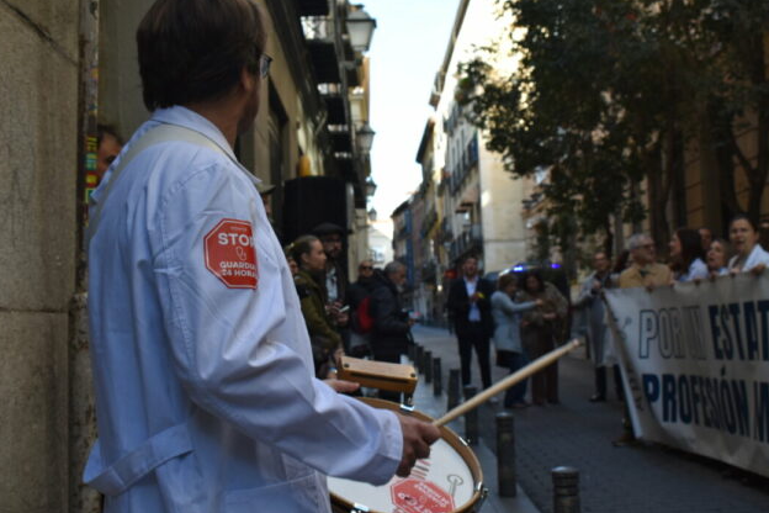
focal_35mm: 48
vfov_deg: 28.1
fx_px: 1025
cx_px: 365
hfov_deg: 41.1
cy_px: 279
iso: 200
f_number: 6.3
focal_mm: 26
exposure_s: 1/160
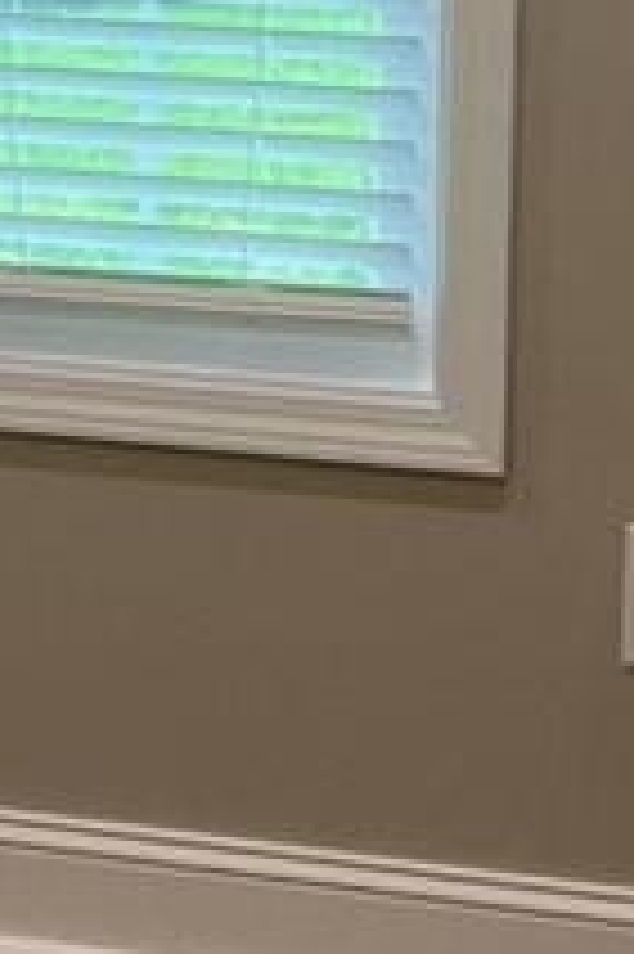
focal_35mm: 196
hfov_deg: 6.5
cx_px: -1048
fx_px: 5186
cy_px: -184
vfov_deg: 10.3
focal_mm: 5.7
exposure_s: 1/120
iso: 50
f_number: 1.5
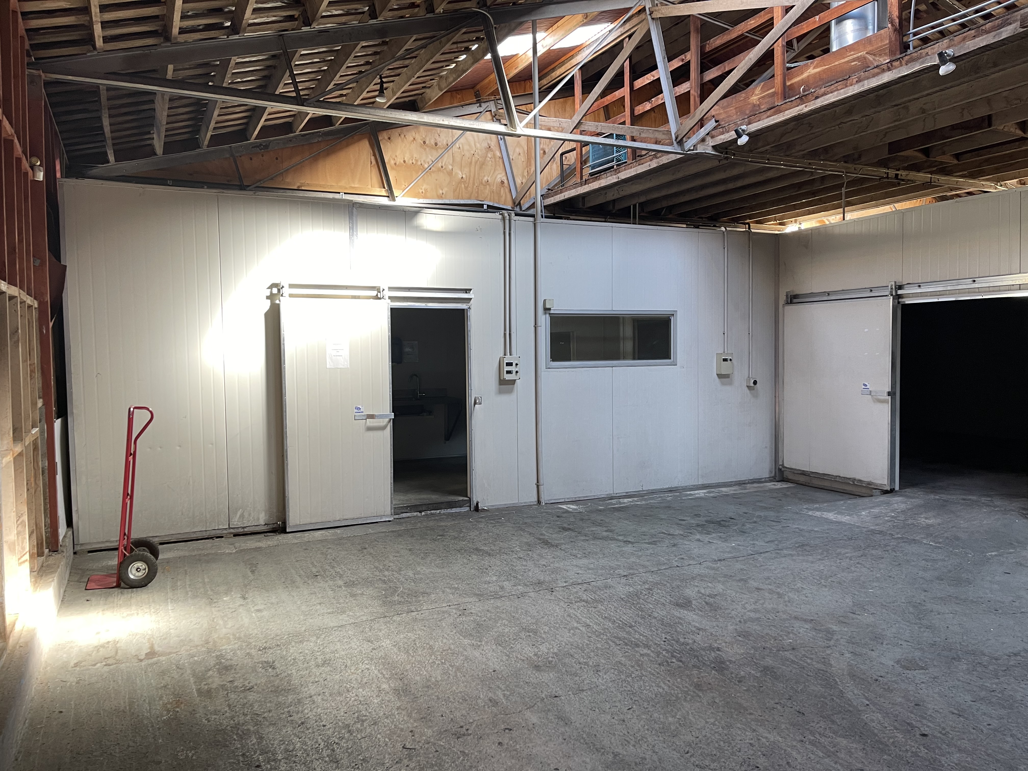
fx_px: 772
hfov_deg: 67.3
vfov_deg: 53.1
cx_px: 514
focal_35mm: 26
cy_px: 386
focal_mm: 5.1
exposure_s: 1/67
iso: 125
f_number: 1.6
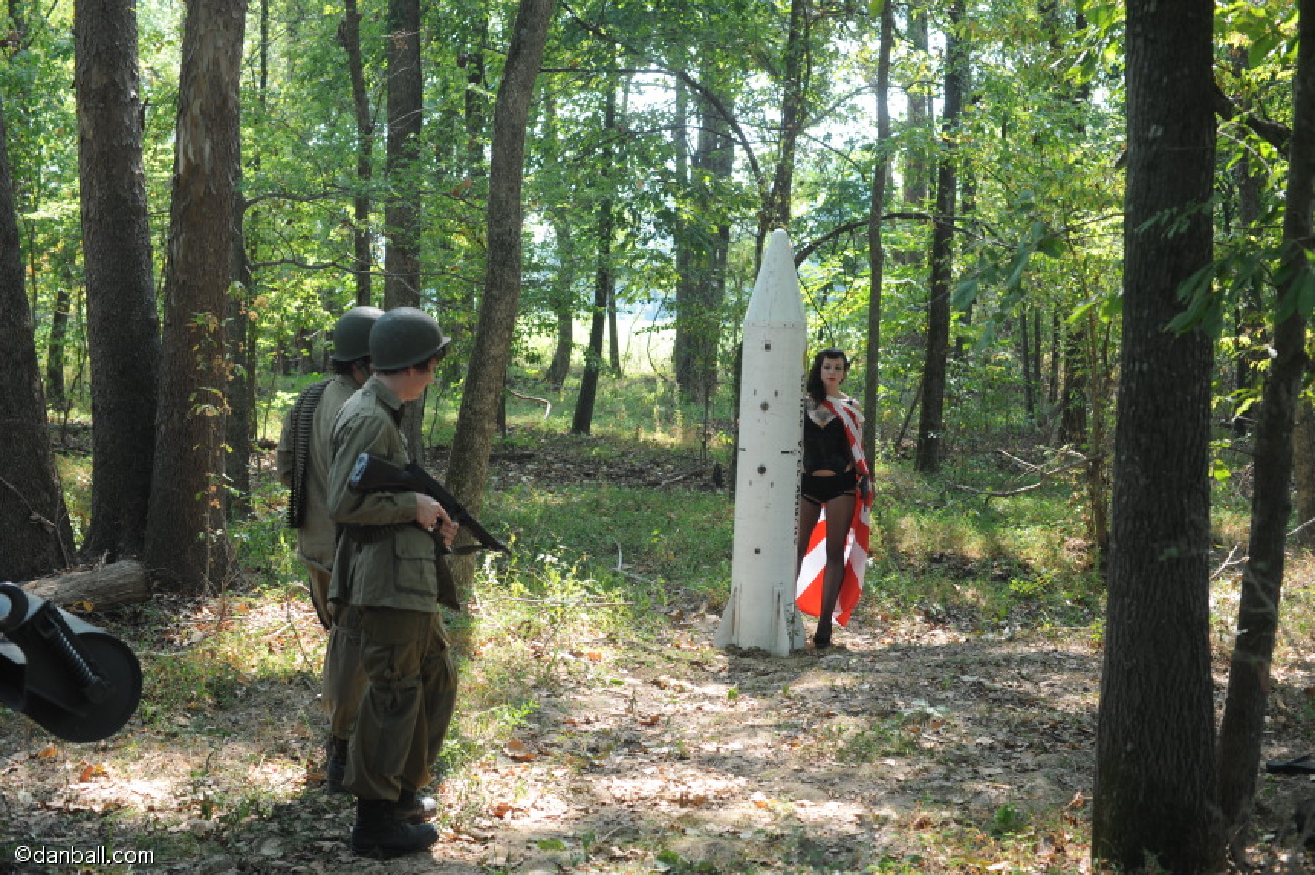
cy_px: 438
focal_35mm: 50
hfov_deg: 39.6
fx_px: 1825
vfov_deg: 27.0
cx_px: 658
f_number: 5.6
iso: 200
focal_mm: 50
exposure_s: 1/100
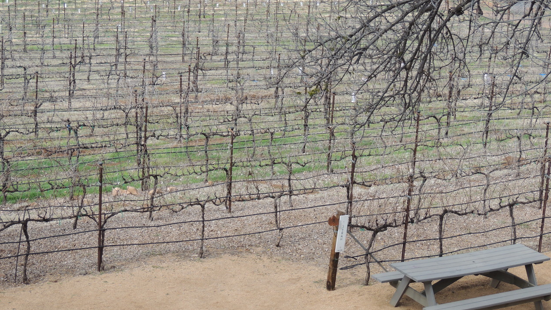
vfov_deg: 15.7
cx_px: 275
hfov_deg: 27.5
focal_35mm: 77
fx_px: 1125
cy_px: 133
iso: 100
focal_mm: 12.4
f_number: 3.9
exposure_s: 1/500
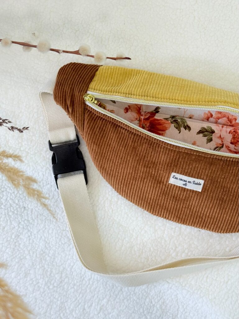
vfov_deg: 39.7
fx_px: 442
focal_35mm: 48
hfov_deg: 30.3
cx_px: 120
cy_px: 160
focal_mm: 6.76
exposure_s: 1/75
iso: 100
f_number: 1.78
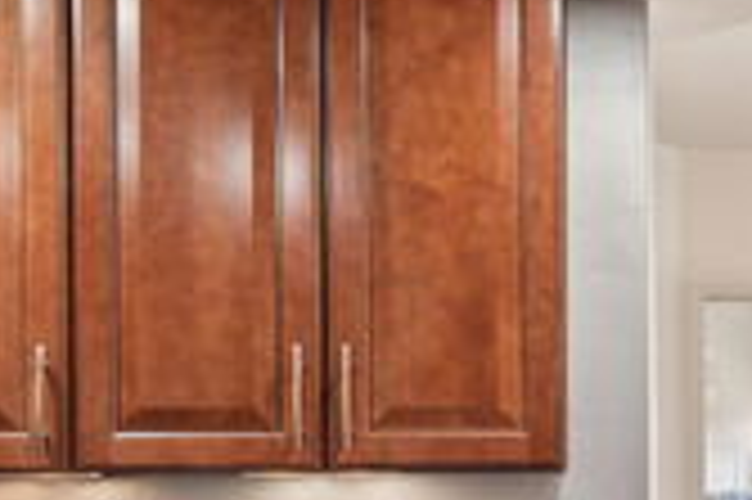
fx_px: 1023
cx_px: 698
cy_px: 468
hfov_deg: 37.3
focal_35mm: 49
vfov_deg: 26.4
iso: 400
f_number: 8
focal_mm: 17
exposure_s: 1/5
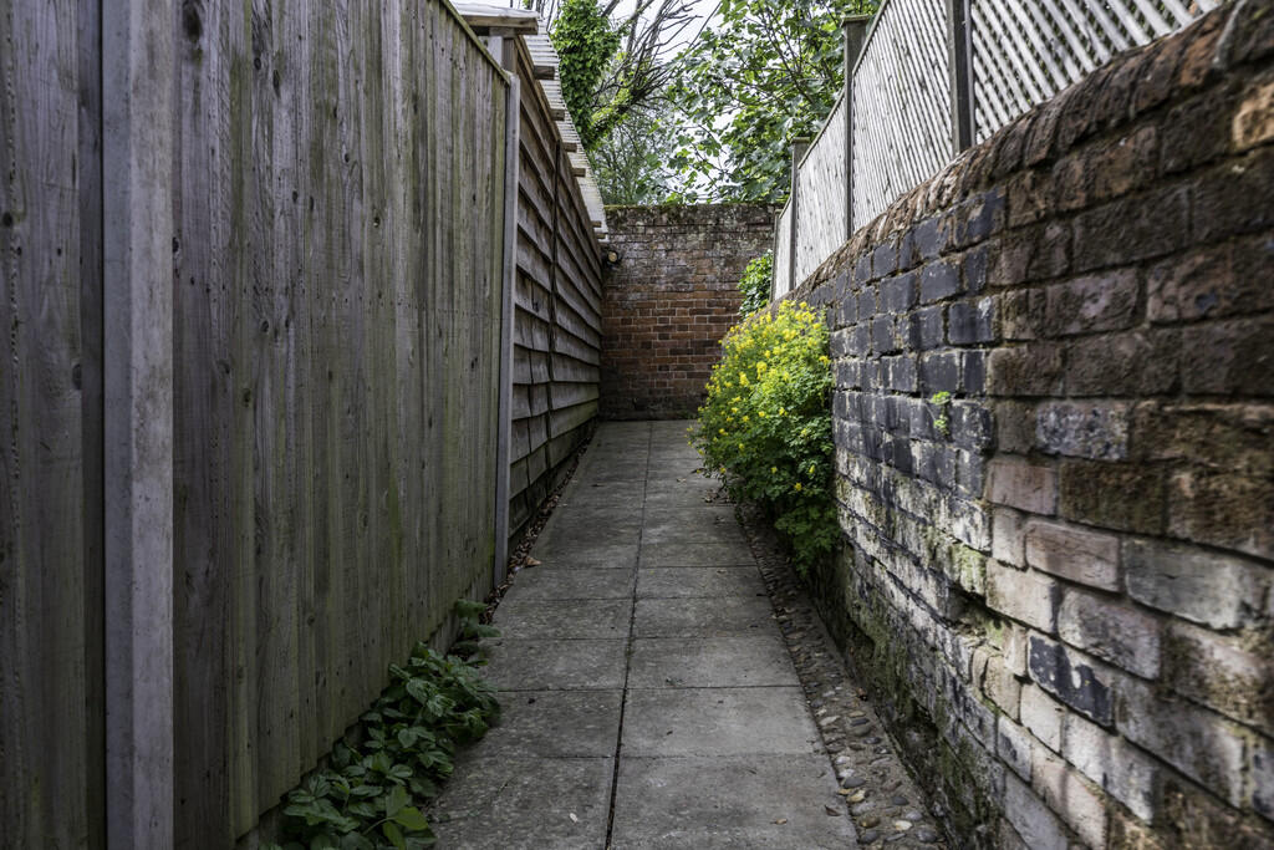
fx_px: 1062
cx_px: 637
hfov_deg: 61.9
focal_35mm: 30
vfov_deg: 43.6
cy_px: 425
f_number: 8
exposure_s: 1/500
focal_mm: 30
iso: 100
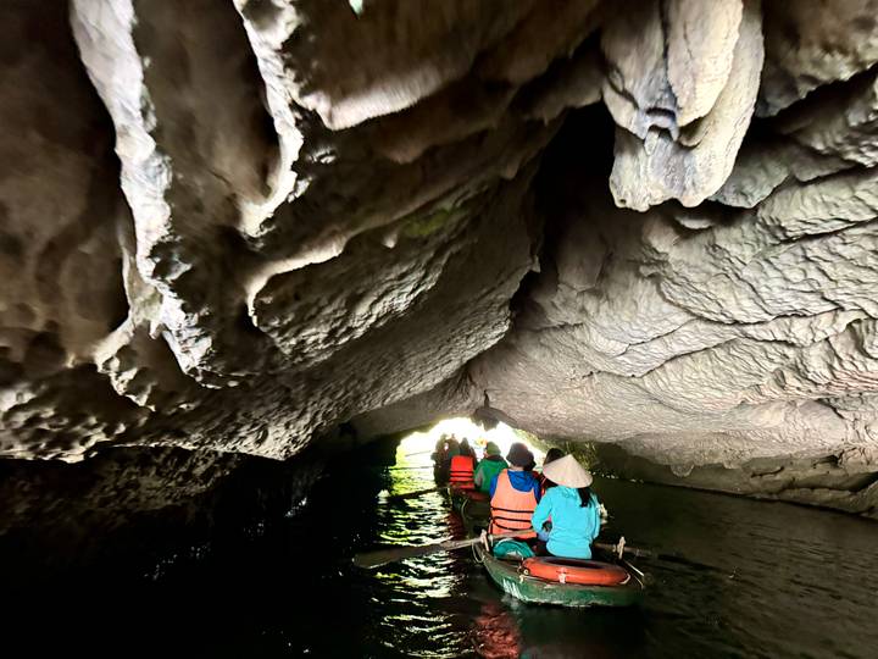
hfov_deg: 71.6
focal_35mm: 24
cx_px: 439
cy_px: 330
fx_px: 609
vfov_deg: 56.8
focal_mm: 6.76
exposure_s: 1/40
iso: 1000
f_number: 1.78
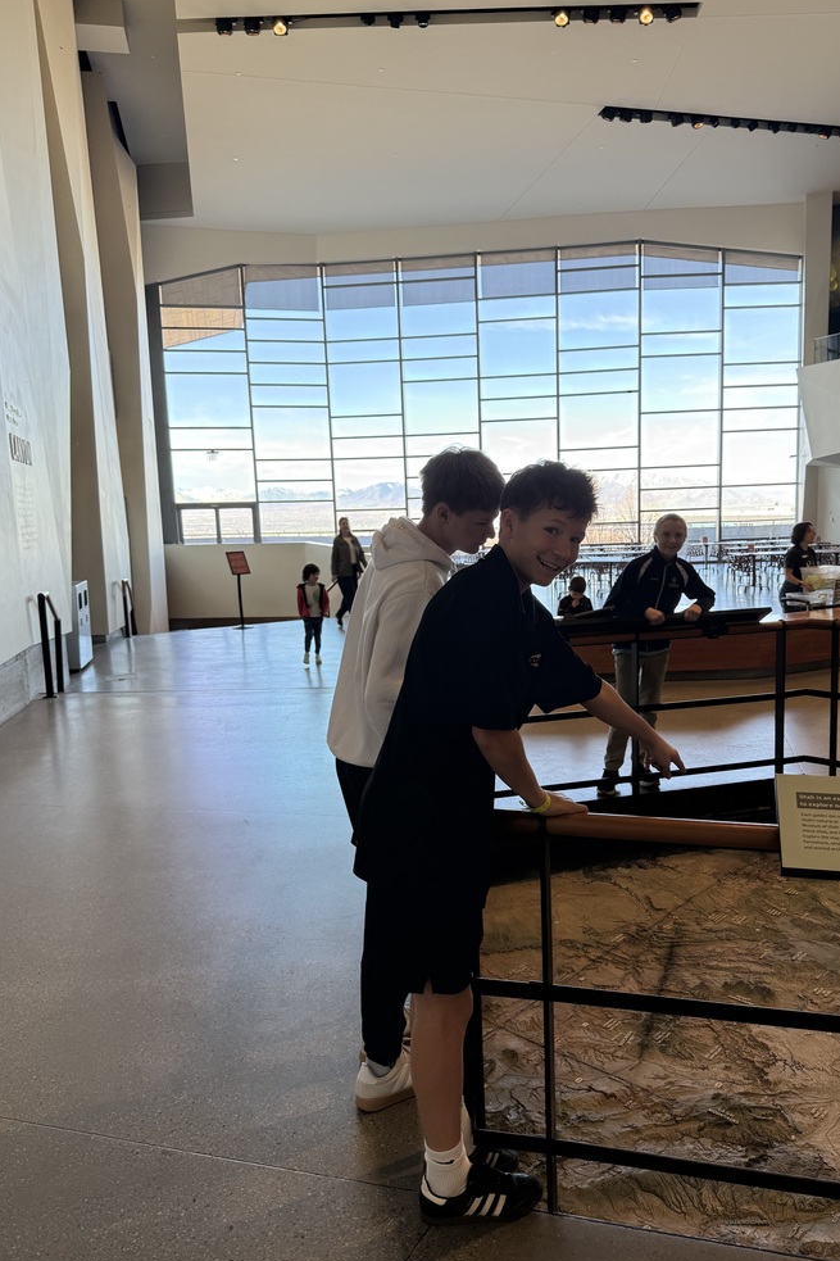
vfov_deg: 69.4
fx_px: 910
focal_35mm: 26
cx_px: 469
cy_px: 631
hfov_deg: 49.4
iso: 64
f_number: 1.78
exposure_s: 1/115
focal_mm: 6.76
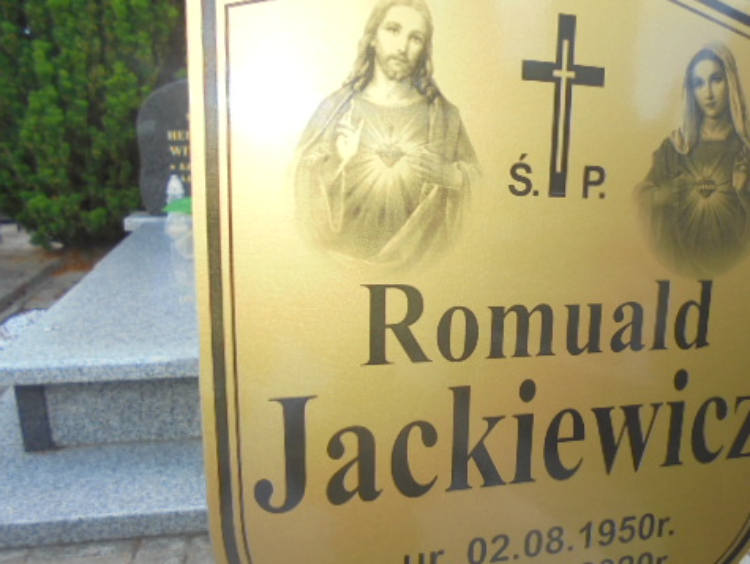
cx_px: 488
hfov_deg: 51.8
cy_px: 330
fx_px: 759
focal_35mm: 35
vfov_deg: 40.6
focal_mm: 4.6
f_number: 3.5
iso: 100
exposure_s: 1/200
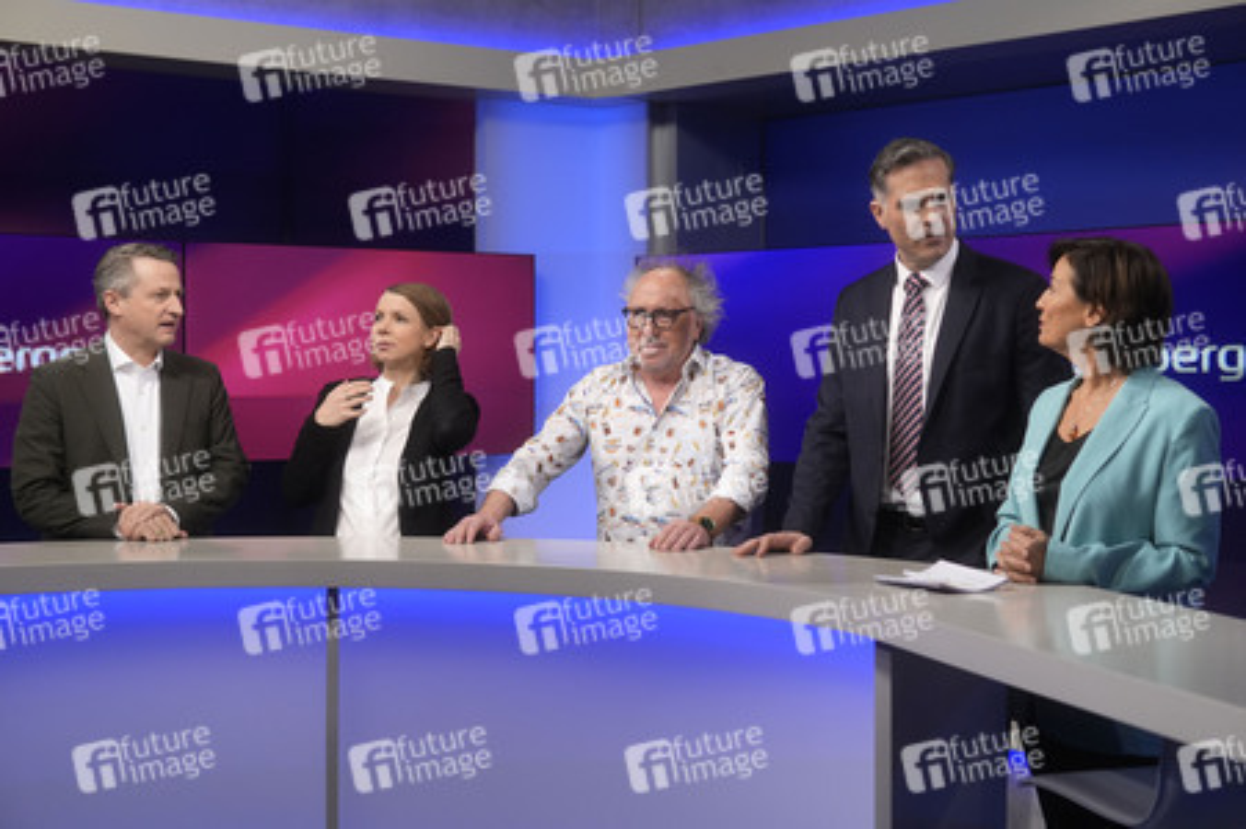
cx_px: 623
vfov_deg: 29.8
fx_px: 1556
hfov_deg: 43.6
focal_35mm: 45
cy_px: 414
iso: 640
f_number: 2.2
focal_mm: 30
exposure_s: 1/320
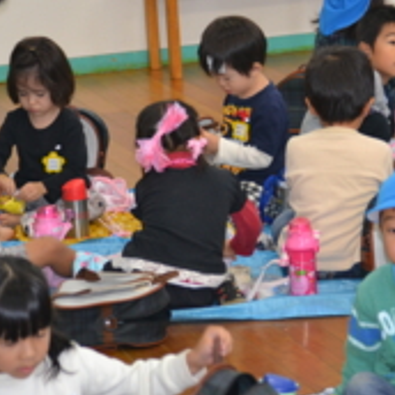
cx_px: 296
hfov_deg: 10.7
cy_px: 95
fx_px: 2104
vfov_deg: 10.7
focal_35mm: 163
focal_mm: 55
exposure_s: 1/60
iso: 1000
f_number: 4
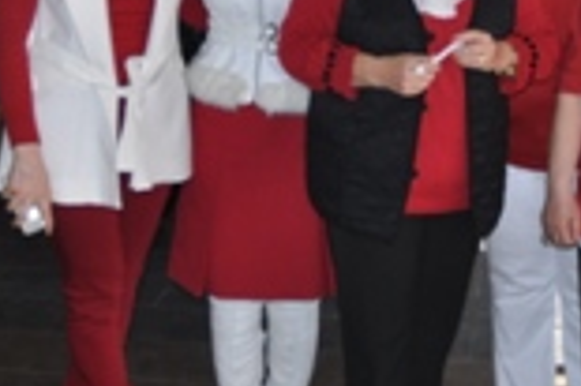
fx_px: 1257
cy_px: -4
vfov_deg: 17.1
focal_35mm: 78
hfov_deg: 25.3
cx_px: 517
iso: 280
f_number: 3.5
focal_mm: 18
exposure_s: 1/200
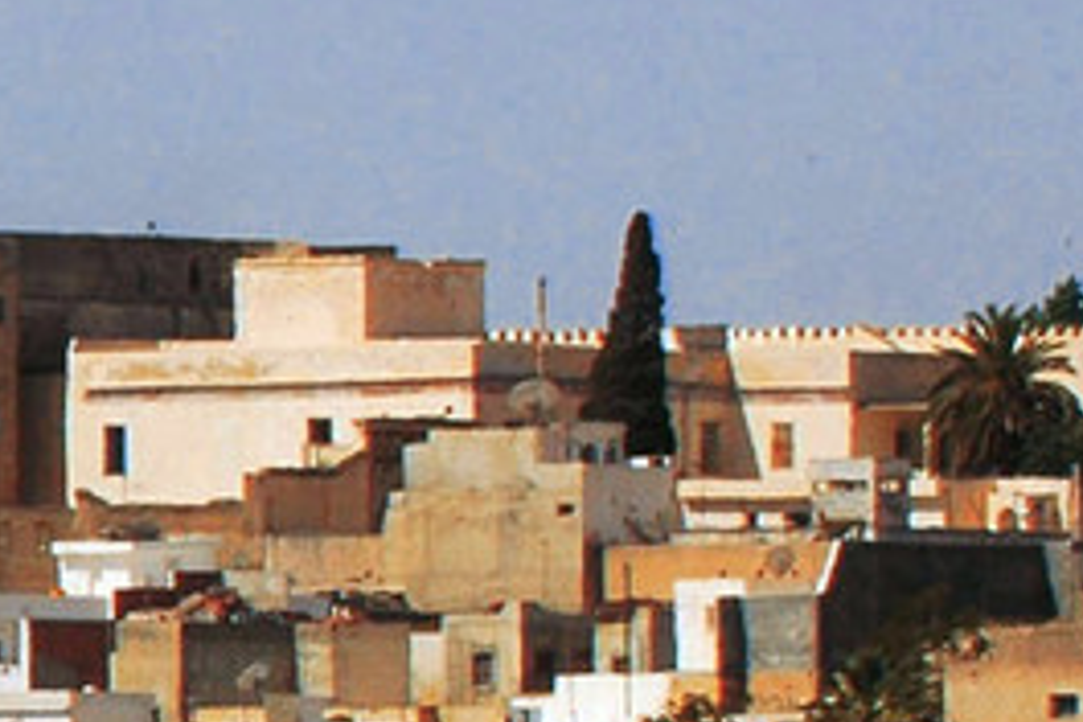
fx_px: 22410
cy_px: 663
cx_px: -1977
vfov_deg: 1.8
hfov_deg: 2.7
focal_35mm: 745
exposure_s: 1/400
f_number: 10
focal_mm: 82
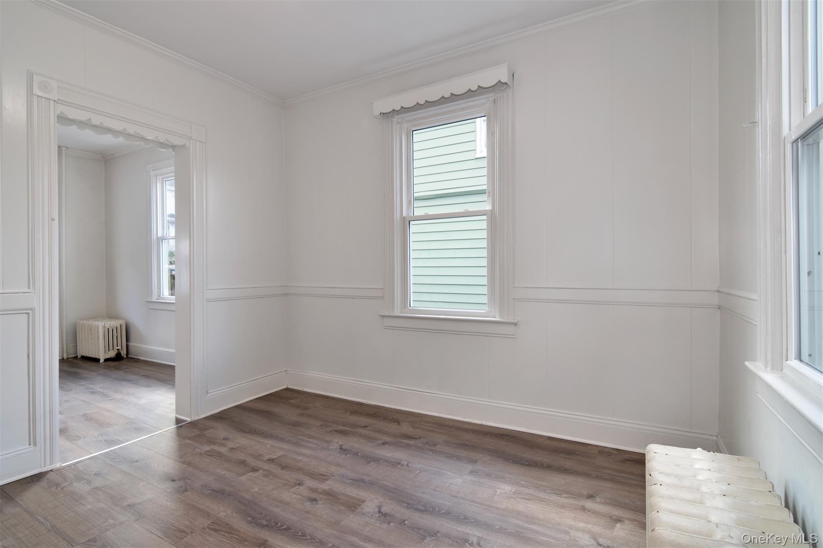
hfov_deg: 95.0
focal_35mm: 16
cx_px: 412
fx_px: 377
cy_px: 274
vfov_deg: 72.0
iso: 640
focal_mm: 11
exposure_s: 1/160
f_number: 10
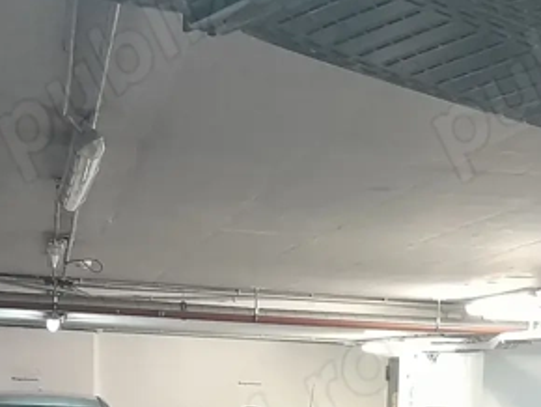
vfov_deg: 15.2
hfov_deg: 20.9
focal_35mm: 93
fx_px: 1455
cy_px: 519
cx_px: 410
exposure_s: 1/25
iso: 500
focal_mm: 4
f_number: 1.8
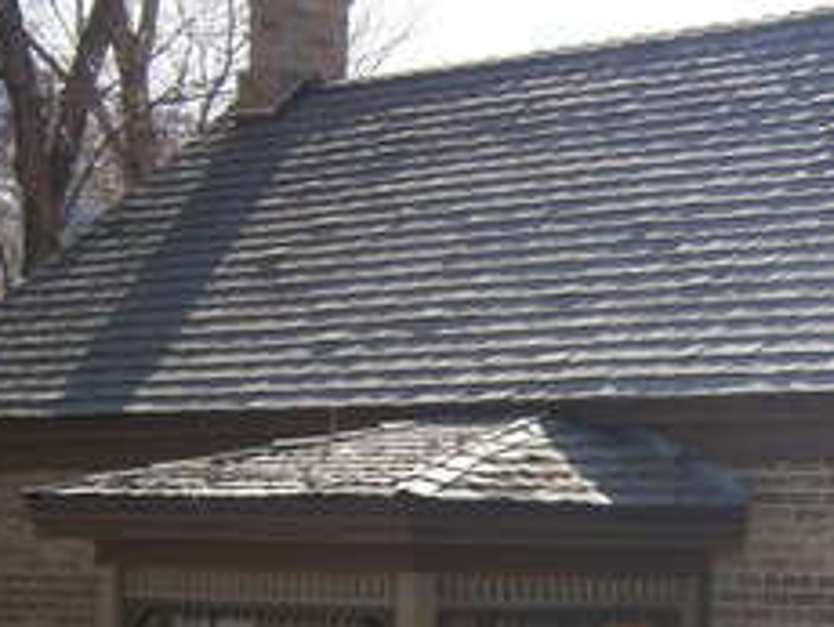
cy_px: 631
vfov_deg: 12.2
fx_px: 2894
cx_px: 936
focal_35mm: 120
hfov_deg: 15.9
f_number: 3.1
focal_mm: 6.4
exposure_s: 1/1250
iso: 80
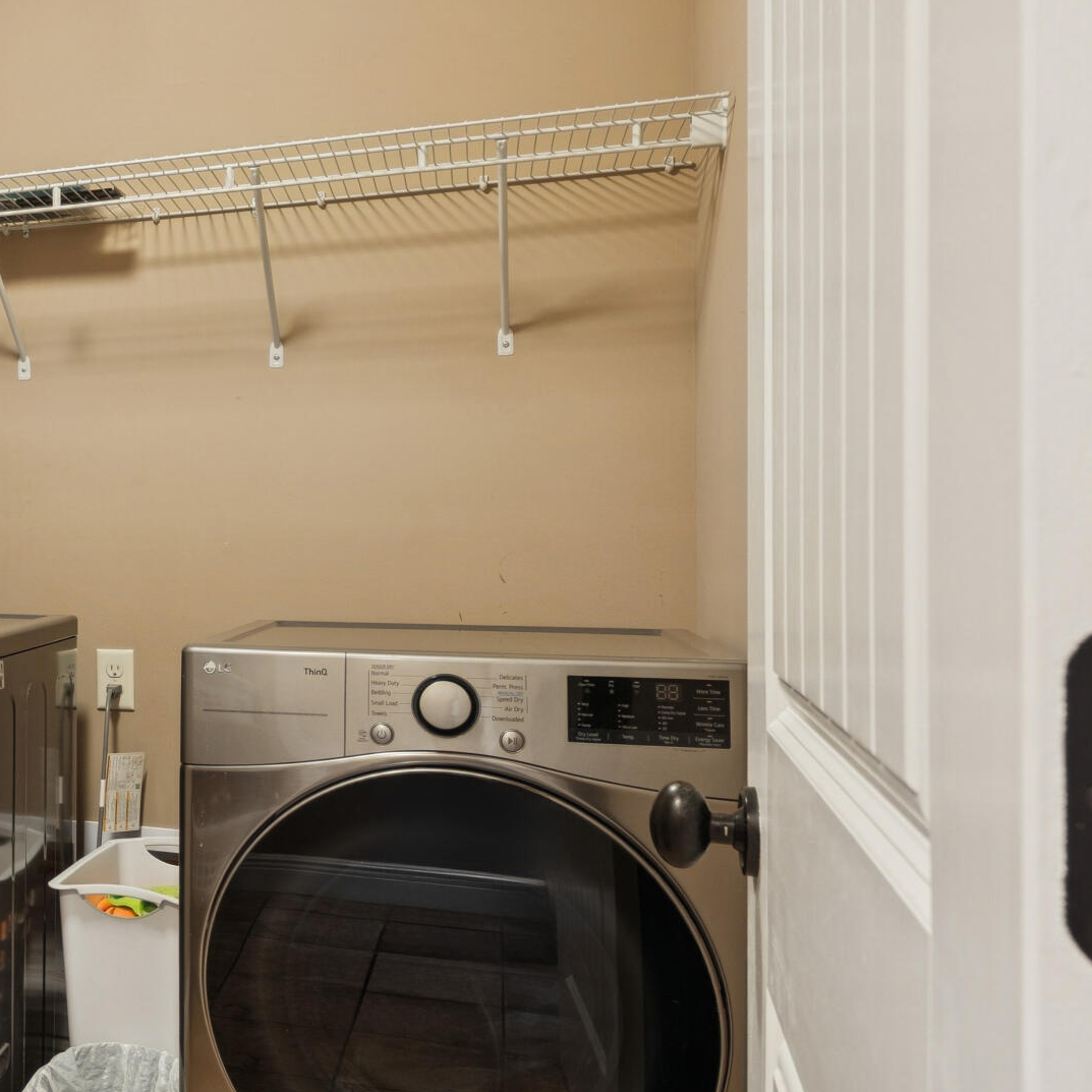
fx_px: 1356
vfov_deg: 43.8
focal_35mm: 38
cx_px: -156
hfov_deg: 36.1
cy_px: 477
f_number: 9
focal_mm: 16
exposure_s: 1/2
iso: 125
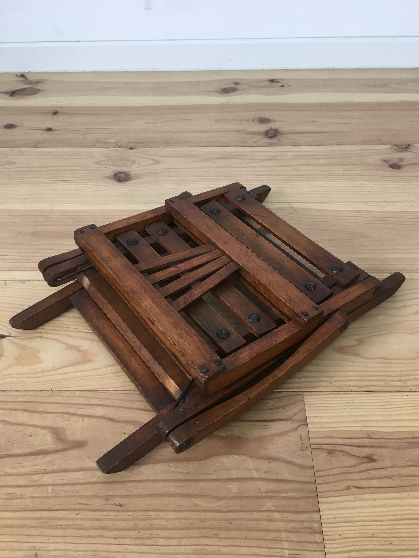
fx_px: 468
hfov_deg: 48.2
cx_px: 210
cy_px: 279
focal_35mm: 29
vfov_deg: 61.7
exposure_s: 1/33
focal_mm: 4.15
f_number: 2.2
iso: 32
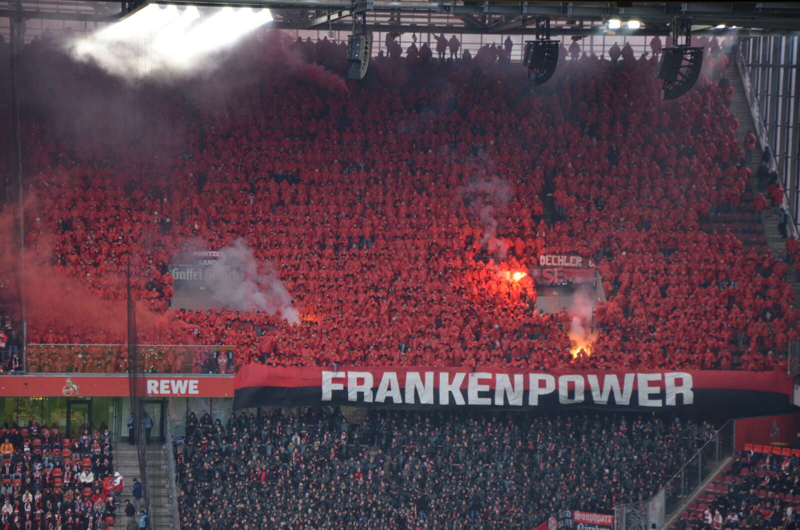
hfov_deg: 13.1
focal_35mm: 158
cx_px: 400
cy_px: 265
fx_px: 3493
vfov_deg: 8.7
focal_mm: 105
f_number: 5.6
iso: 800
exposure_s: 1/160
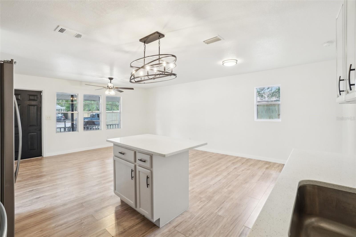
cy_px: 118
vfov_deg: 77.3
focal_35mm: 15
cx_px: 178
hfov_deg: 100.4
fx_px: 148
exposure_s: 1/20
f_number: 8
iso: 400
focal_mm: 10
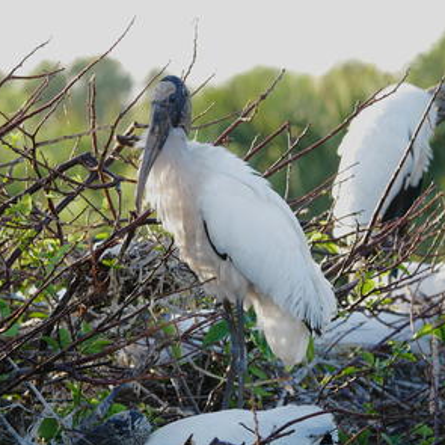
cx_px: 243
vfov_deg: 4.3
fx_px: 5890
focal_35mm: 405
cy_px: 222
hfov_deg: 4.3
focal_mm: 150
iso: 500
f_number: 4.5
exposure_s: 1/320
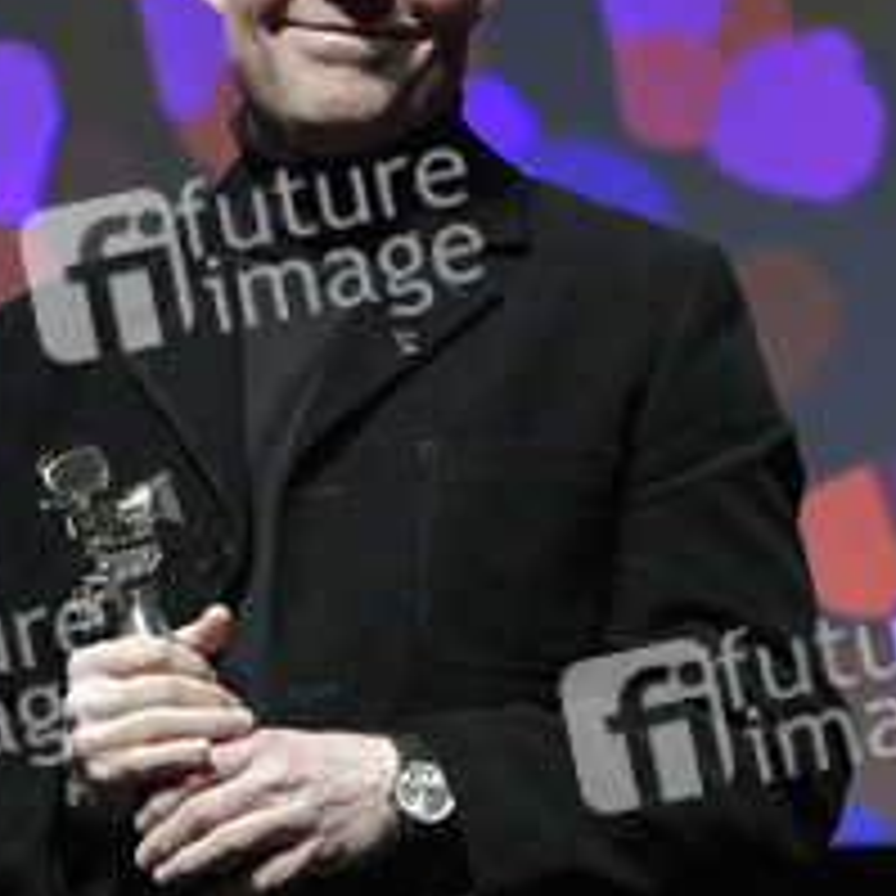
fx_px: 5505
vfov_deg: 9.3
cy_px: 482
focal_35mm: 188
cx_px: 383
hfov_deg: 9.3
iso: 4000
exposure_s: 1/125
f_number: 5.6
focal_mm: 110
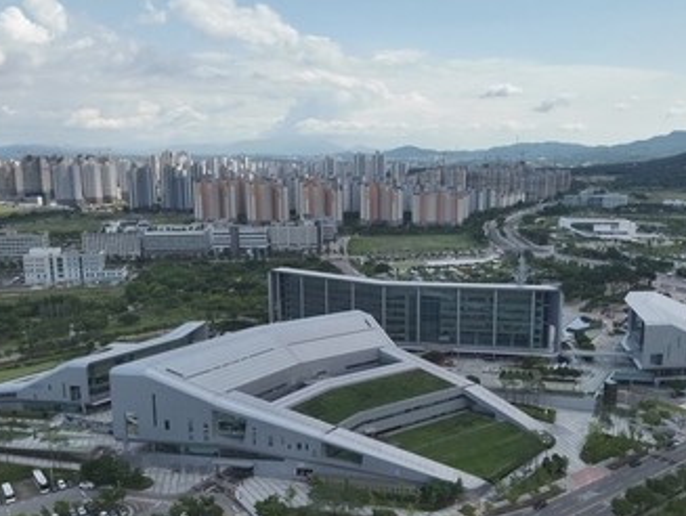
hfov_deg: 55.2
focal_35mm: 33
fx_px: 655
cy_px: 285
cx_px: 373
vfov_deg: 43.0
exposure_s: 1/1000
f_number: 2.8
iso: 100
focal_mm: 4.4
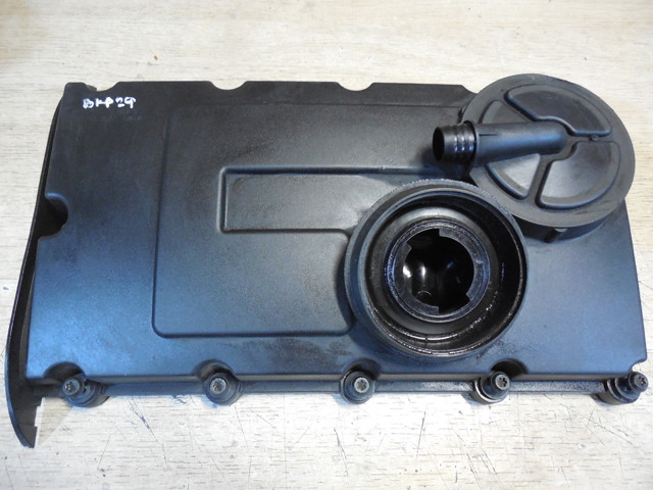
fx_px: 472
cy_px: 245
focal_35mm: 25
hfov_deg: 69.4
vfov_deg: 54.9
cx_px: 326
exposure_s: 1/13
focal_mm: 4.5
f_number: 3.3
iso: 800
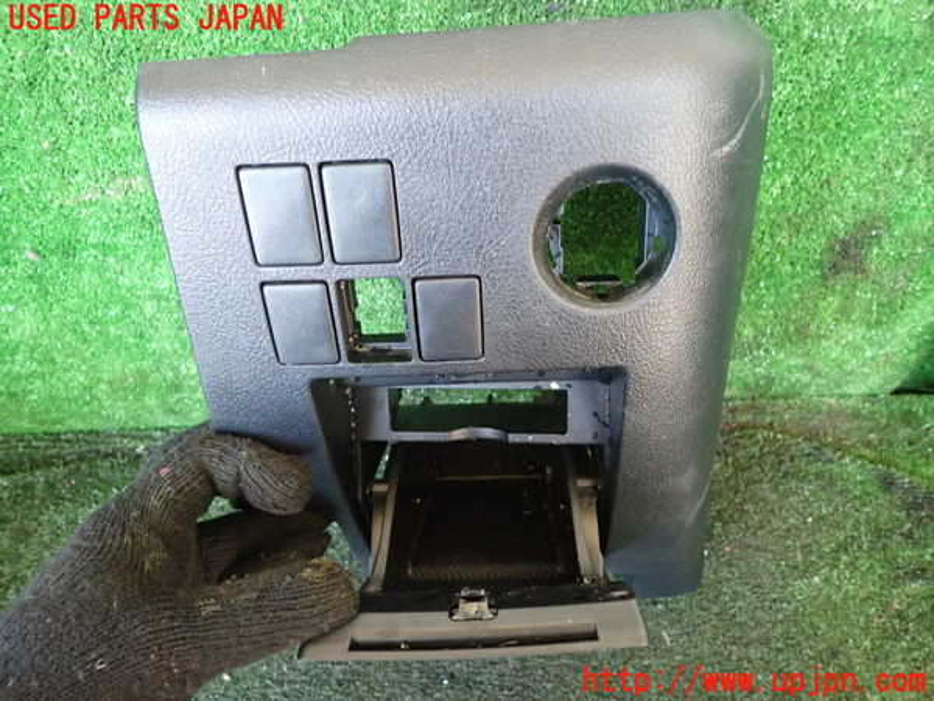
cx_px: 467
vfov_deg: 54.9
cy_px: 350
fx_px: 675
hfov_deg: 69.4
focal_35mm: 25
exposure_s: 1/30
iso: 500
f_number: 2
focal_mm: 4.5
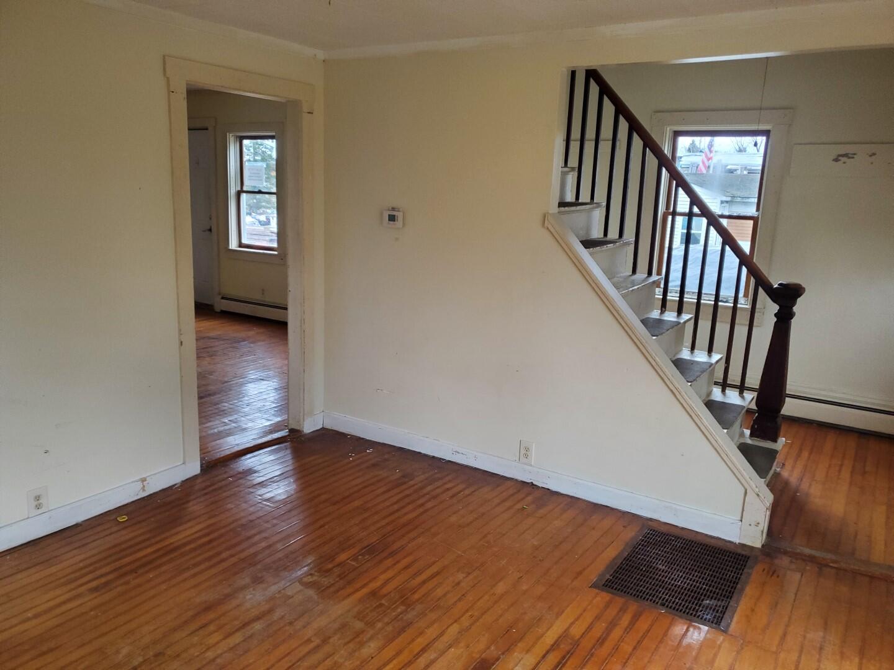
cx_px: 447
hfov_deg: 67.3
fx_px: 671
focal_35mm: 26
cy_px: 335
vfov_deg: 53.1
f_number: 1.5
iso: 200
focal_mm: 4.3
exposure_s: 1/50
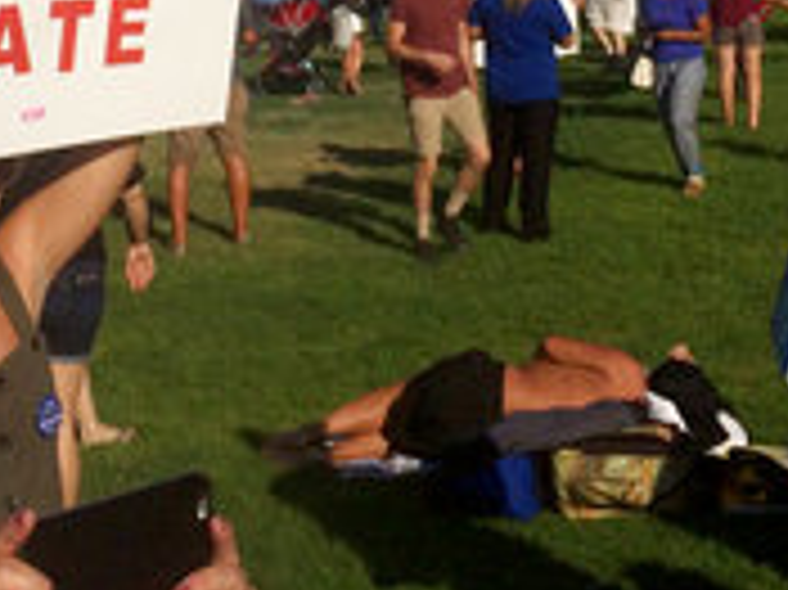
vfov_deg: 16.1
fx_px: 1934
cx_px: 297
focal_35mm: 85
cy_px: -261
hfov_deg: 23.0
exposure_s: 1/10309
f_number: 2.2
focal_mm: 4.15
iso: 40
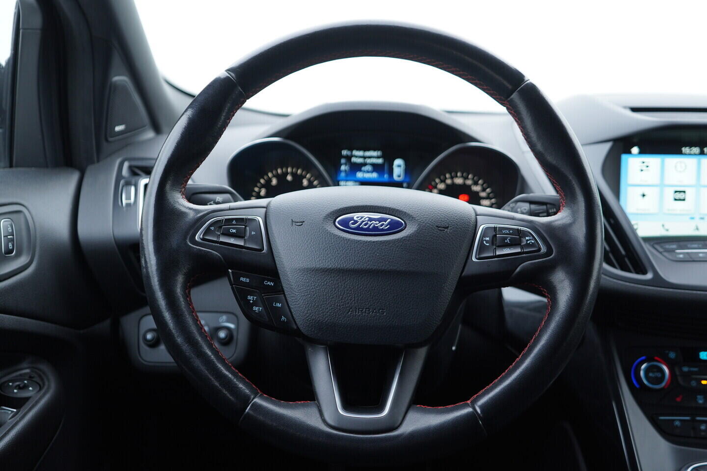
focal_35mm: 36
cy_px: 236
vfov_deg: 36.9
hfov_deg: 53.1
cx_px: 354
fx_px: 707
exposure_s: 1/40
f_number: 2.8
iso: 200
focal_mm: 24
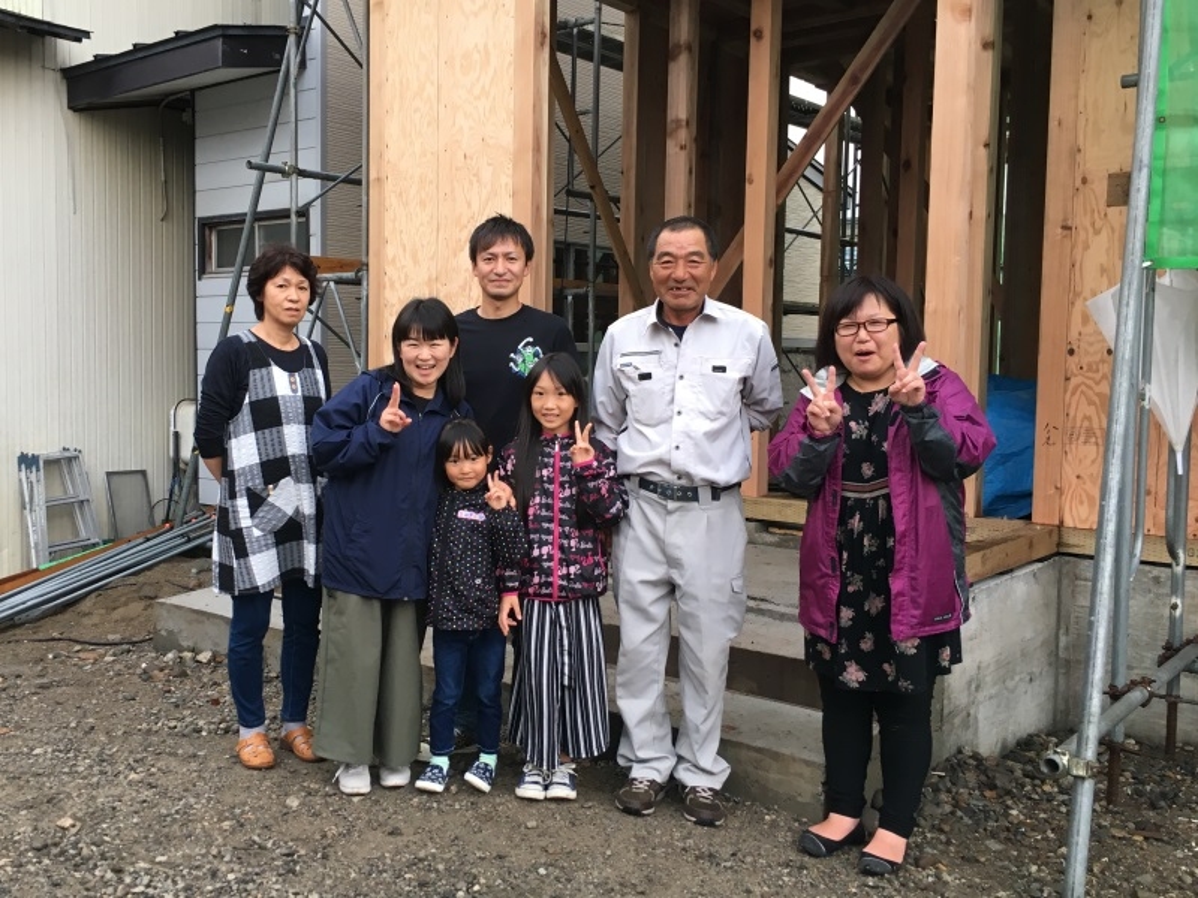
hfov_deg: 61.7
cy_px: 449
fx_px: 1004
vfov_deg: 48.2
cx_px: 599
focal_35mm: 29
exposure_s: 1/40
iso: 25
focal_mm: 4.2
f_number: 2.2
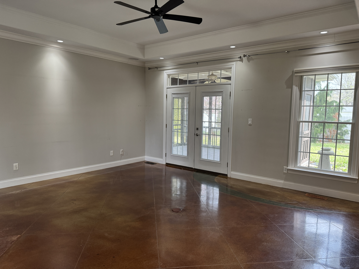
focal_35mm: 24
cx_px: 180
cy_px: 134
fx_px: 249
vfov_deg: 56.8
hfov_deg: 71.6
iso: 160
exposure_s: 1/120
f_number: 1.78
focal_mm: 6.76
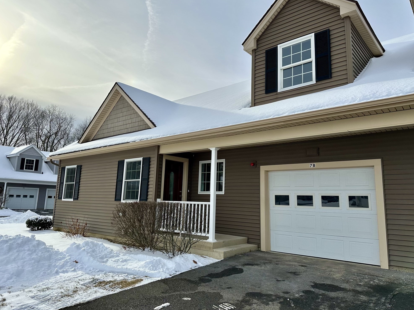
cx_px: 215
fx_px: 299
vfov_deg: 54.9
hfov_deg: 69.4
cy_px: 151
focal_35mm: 25
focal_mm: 6.86
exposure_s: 1/6623
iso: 80
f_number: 1.78
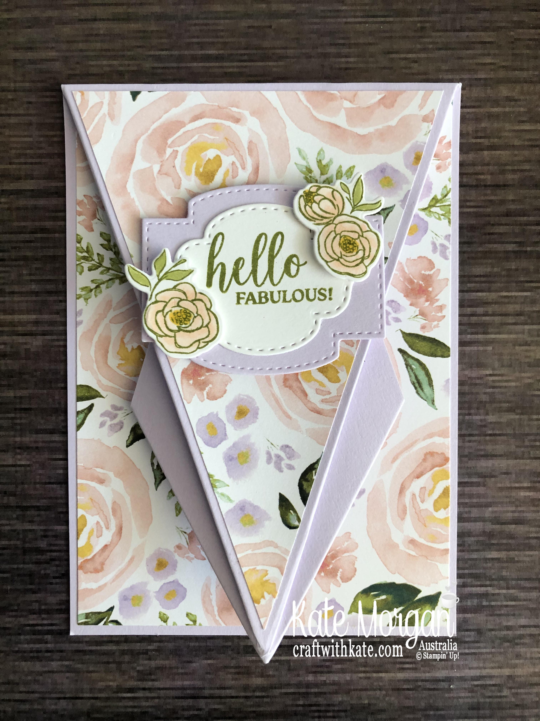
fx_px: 582
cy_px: 360
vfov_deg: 63.4
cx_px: 270
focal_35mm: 28
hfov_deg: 49.7
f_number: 1.8
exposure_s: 1/30
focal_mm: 3.99
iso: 25
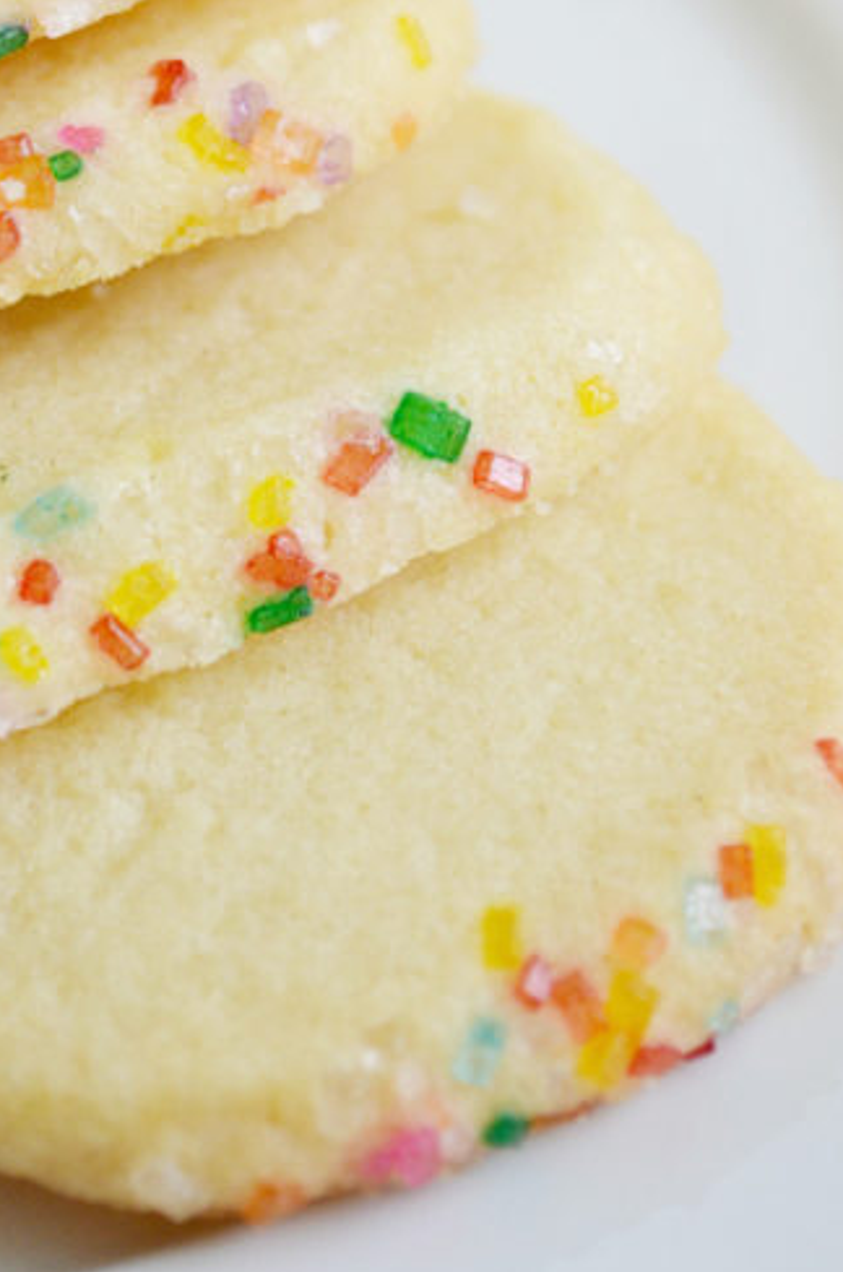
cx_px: 252
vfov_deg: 15.4
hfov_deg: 10.3
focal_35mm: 132
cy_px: 164
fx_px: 4656
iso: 400
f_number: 5.3
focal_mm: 42
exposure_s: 1/60
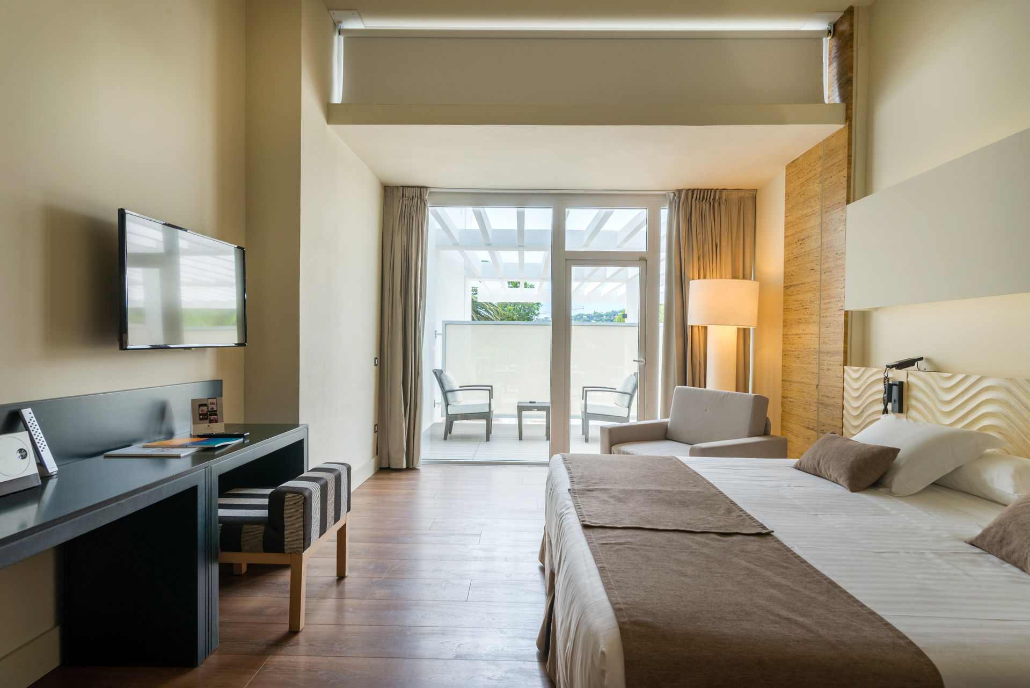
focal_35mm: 20
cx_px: 515
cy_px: 344
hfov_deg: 84.0
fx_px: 572
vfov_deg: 62.0
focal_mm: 20
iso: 400
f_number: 10
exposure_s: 1/250
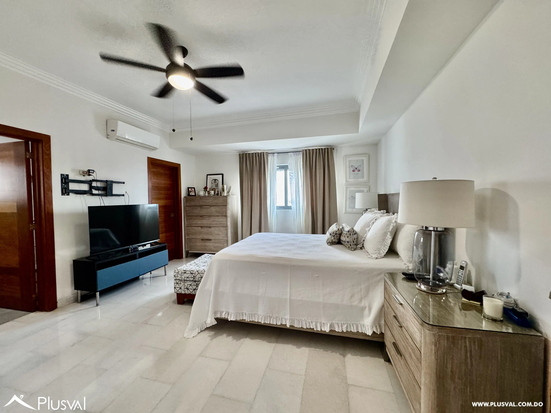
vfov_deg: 85.7
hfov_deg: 102.1
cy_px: 206
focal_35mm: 14
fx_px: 223
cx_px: 276
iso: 320
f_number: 2.2
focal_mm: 2.22
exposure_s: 1/94
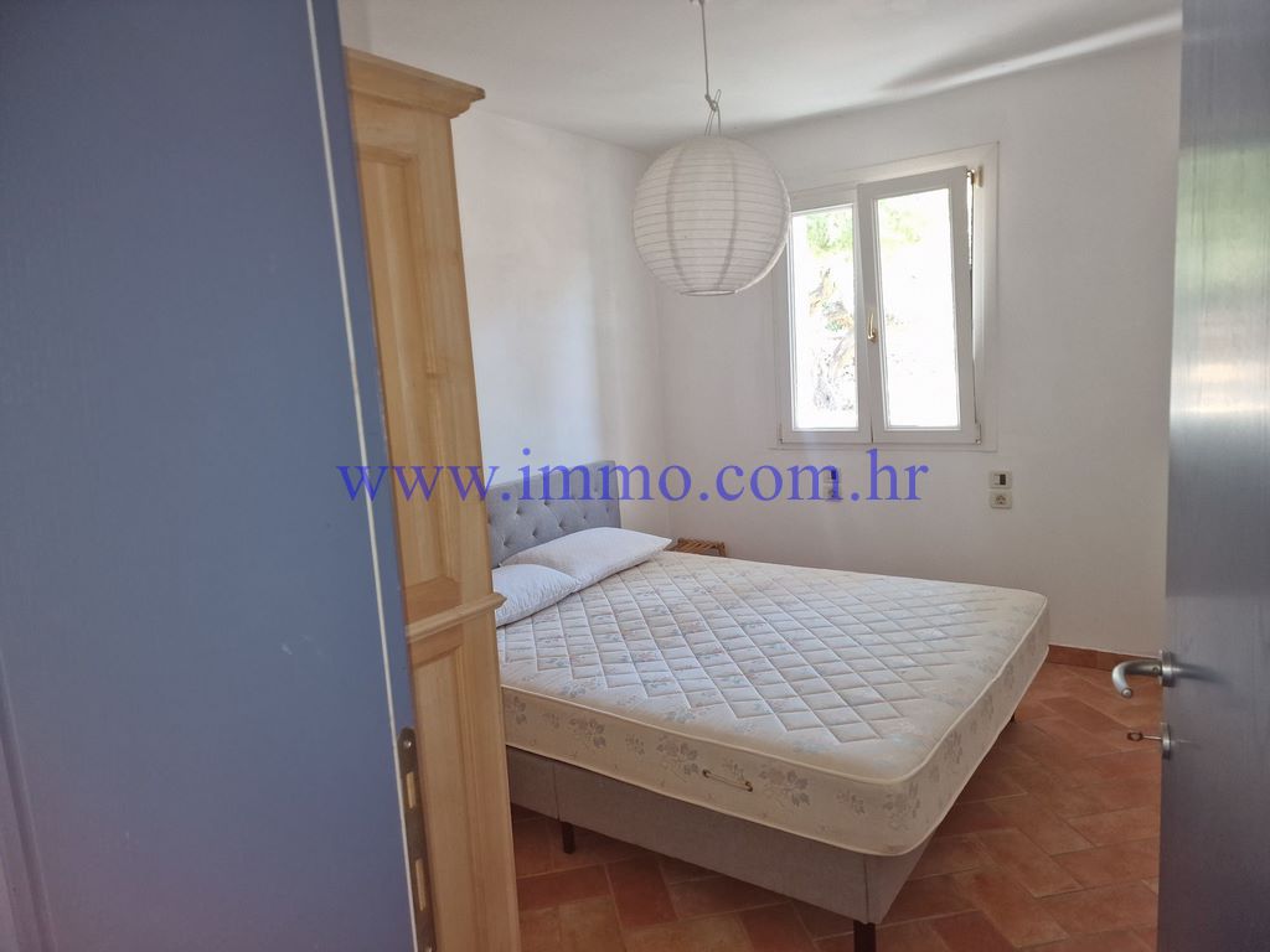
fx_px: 844
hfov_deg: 73.9
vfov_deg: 58.9
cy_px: 476
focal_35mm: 23
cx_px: 635
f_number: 1.8
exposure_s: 1/50
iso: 275
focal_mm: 6.4
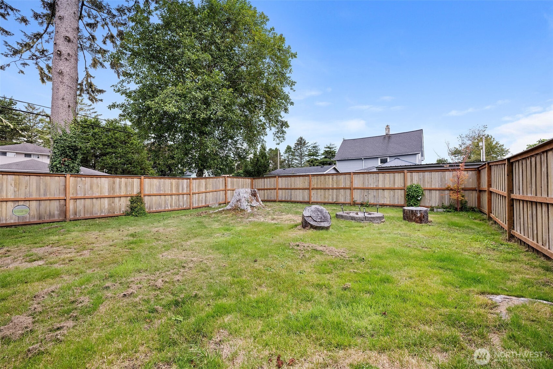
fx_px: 215
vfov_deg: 81.2
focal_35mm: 14
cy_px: 184
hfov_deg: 104.3
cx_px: 276
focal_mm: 14
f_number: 5
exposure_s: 1/2000
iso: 1000
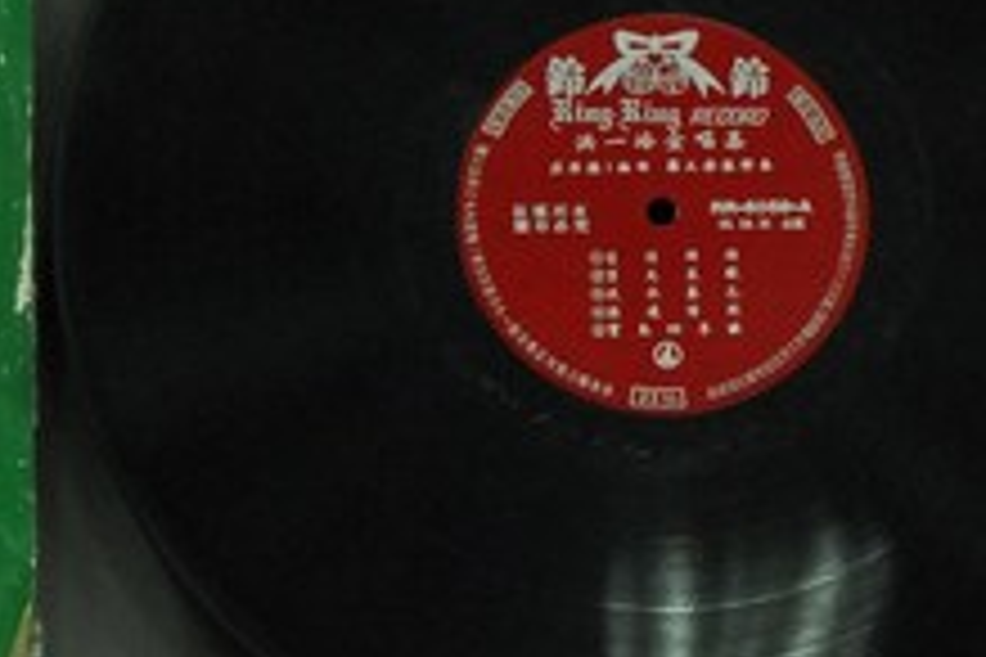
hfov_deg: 7.8
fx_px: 7203
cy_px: 184
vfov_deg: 5.2
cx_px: 18
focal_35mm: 263
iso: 1000
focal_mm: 60
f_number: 10
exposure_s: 1/20
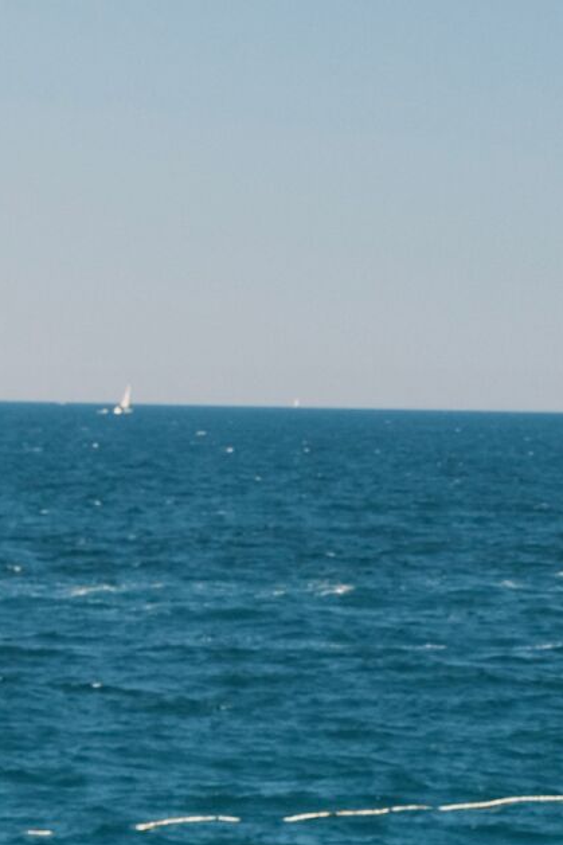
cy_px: 1034
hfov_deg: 8.6
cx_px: 699
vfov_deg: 12.7
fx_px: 3685
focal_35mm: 157
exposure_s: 1/550
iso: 640
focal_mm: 37.6
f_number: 5.6
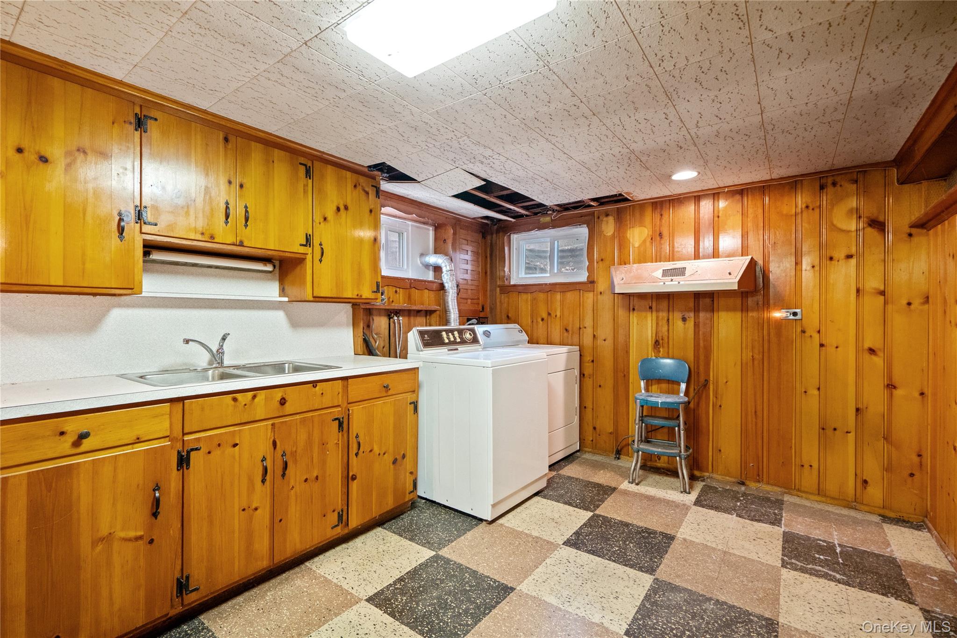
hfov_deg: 96.7
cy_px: 319
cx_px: 478
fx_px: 425
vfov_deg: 73.7
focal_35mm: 16
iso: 3200
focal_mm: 16
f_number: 5.6
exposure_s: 1/10
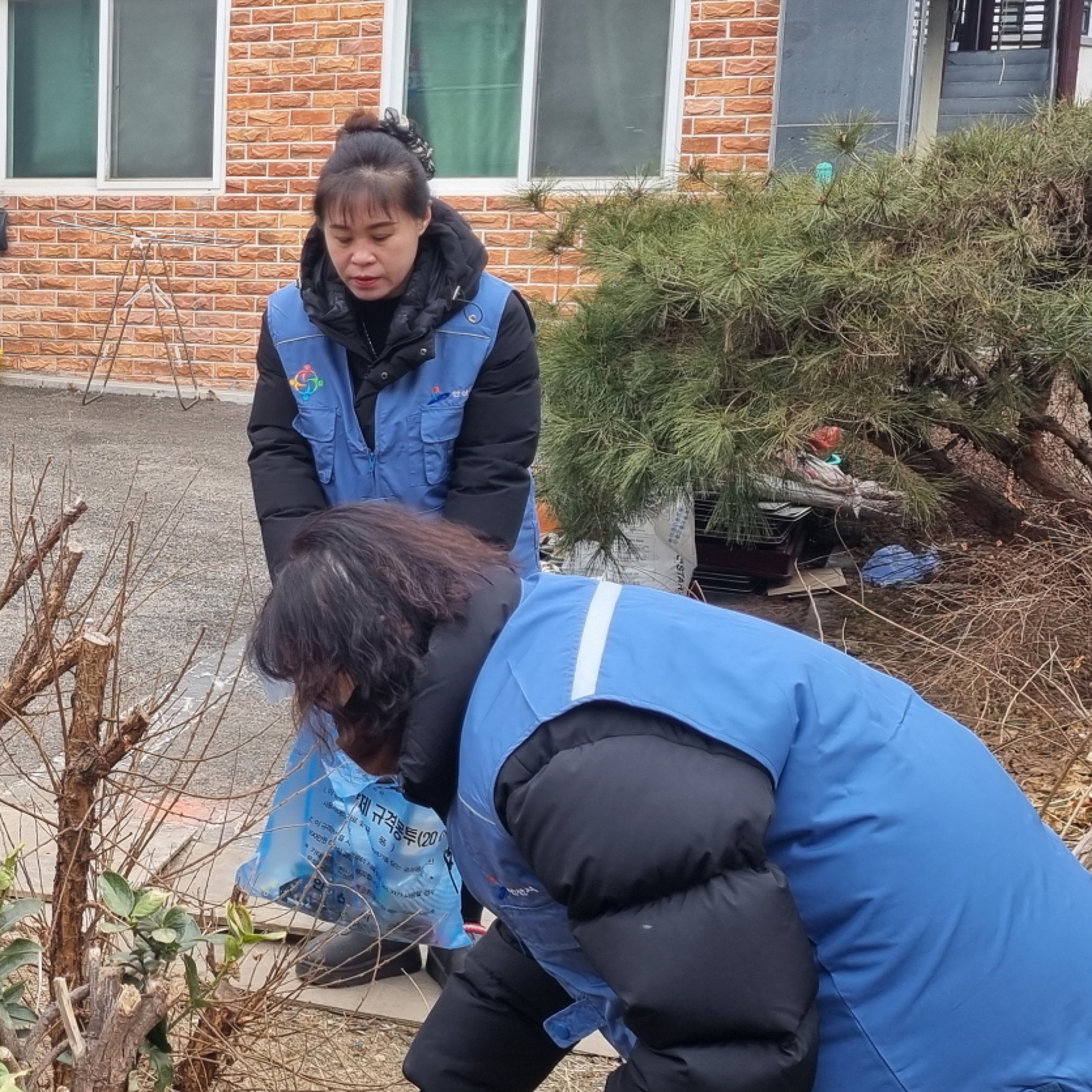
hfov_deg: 28.1
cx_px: -133
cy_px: 507
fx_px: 1963
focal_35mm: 55
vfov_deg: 31.1
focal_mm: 5.4
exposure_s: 1/329
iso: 50
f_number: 1.8
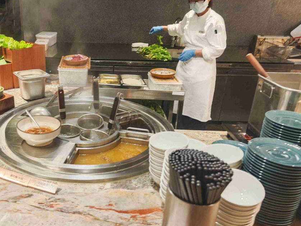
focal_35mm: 33
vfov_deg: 42.9
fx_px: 287
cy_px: 107
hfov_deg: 53.7
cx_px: 89
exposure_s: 1/24
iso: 640
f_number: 1.63
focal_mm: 8.72
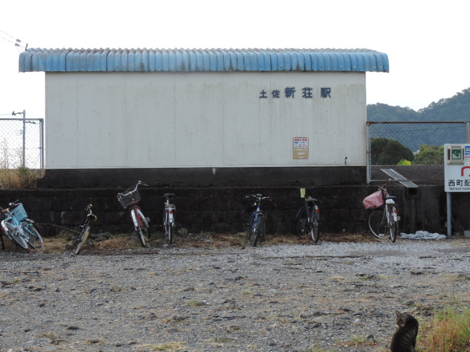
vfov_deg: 21.6
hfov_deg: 28.6
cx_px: 226
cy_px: 158
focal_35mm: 68
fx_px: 923
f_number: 3.6
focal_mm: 8.9
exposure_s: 1/250
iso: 80
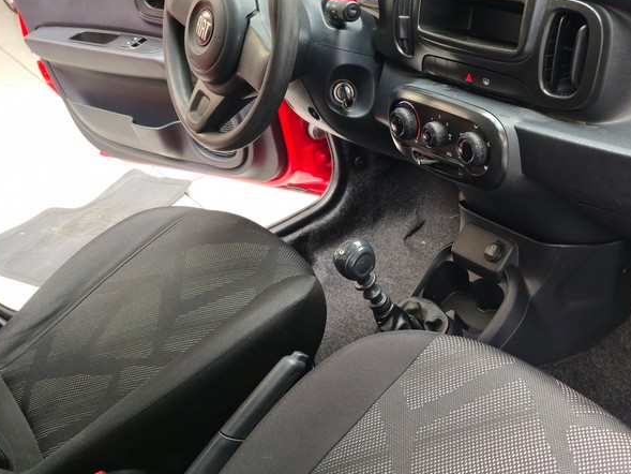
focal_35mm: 40
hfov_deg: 44.2
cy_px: 251
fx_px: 729
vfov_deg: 36.0
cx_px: 519
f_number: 1.7
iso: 250
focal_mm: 6.3
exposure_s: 1/40
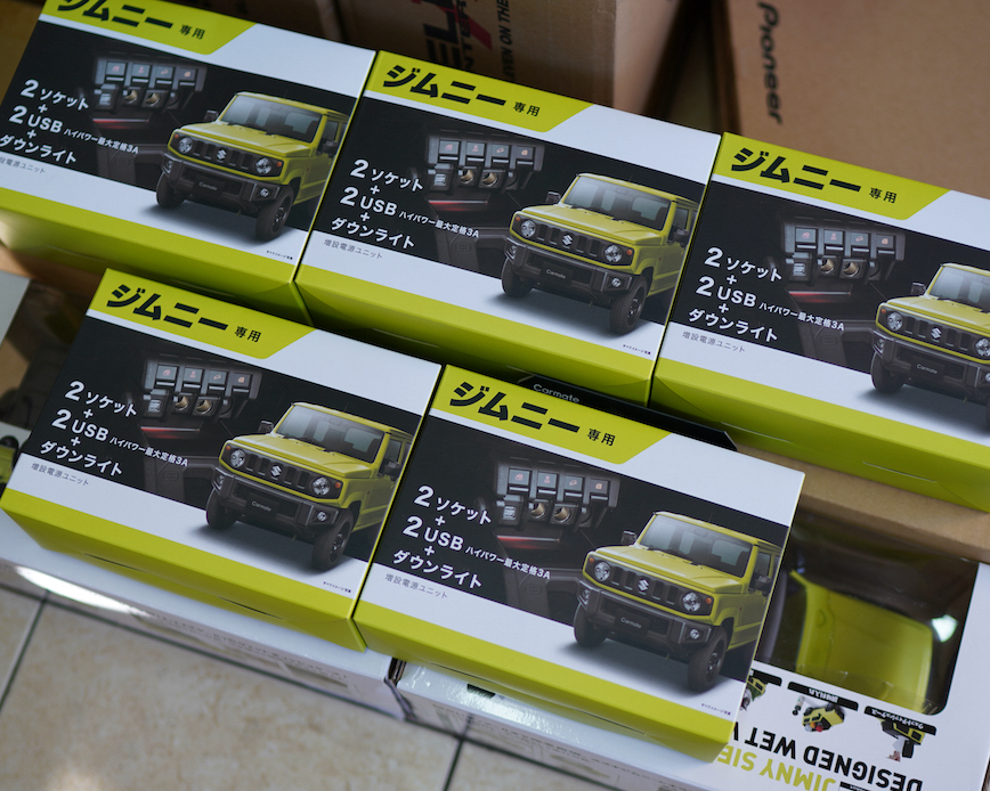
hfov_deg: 35.4
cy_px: 357
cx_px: 500
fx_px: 1553
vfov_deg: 28.6
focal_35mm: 53
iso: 100
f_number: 1.8
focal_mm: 35
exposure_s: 1/100
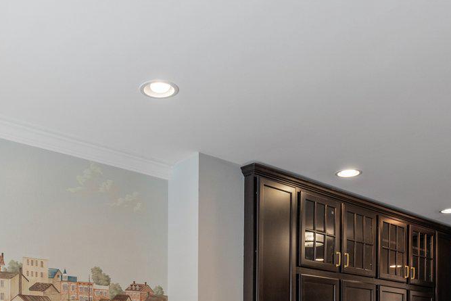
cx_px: 190
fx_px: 539
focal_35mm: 43
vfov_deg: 27.8
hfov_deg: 45.3
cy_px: 350
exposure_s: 1/10
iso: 640
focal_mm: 14
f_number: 8
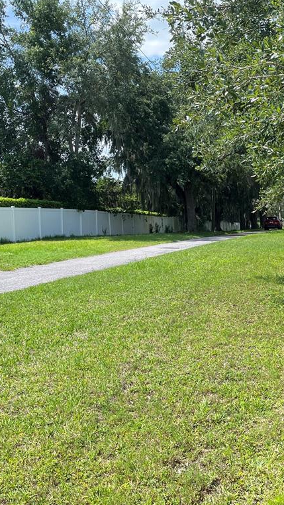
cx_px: 236
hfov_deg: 30.3
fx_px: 509
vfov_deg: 52.8
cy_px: 252
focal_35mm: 38
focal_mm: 5.1
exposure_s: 1/1325
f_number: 1.6
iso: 50
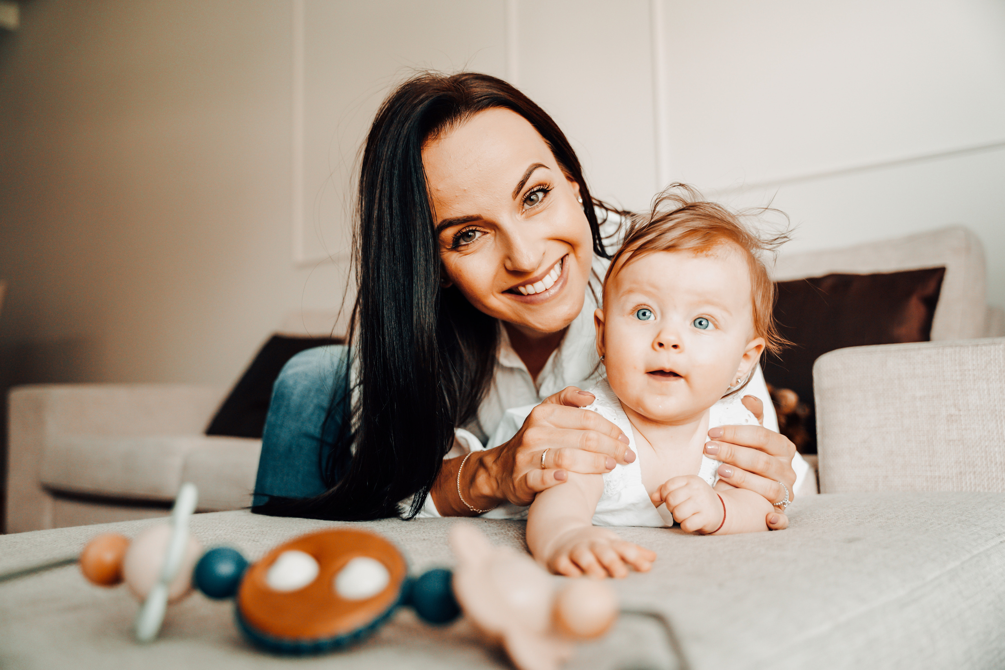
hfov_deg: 55.2
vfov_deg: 38.5
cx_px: 502
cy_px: 335
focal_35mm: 34
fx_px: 960
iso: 1250
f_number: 2.8
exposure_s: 1/160
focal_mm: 34.4
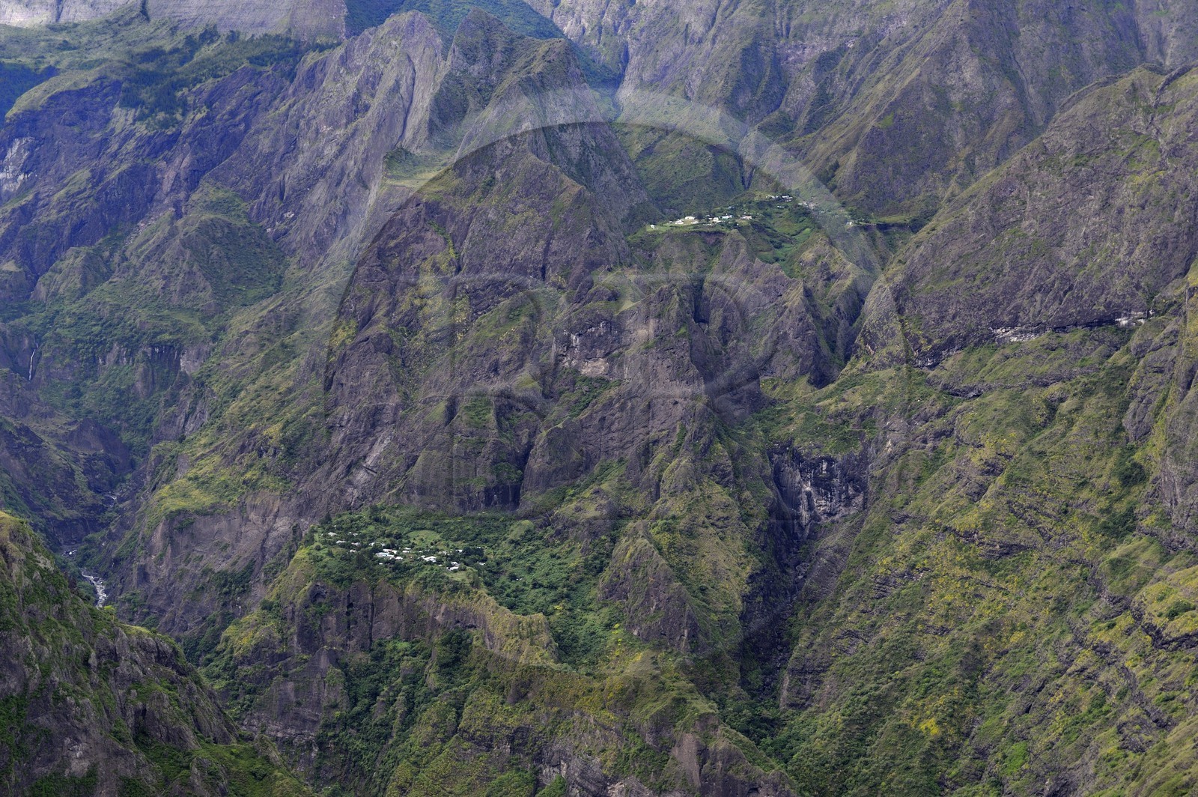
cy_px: 398
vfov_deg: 21.9
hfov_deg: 32.4
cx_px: 599
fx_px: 2061
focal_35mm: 62
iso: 800
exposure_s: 1/200
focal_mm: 62
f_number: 7.1
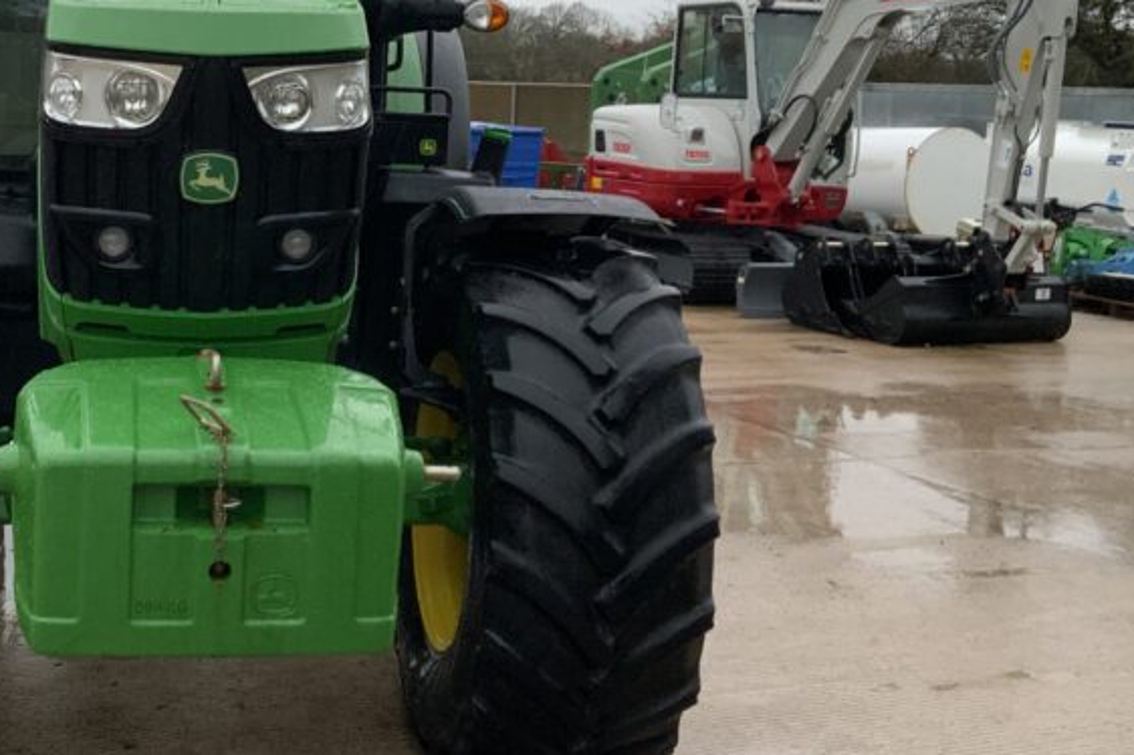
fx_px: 1731
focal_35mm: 55
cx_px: 293
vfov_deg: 24.4
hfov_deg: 35.5
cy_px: 210
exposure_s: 1/81
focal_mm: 3
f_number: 1.8
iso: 64
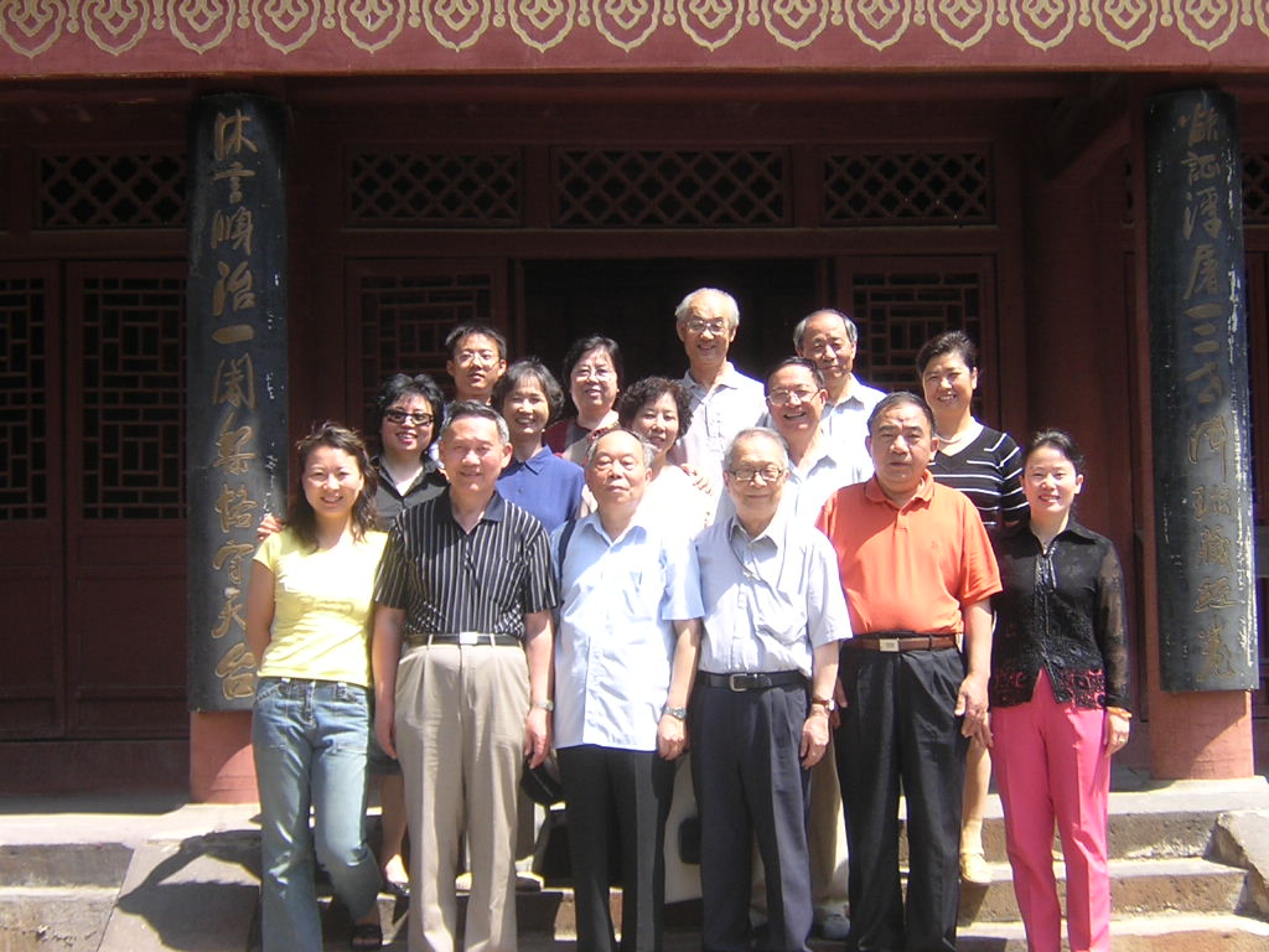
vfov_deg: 27.0
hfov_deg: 35.5
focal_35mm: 54
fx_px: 1980
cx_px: 634
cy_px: 476
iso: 100
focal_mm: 7.1
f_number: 3.2
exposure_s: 1/244
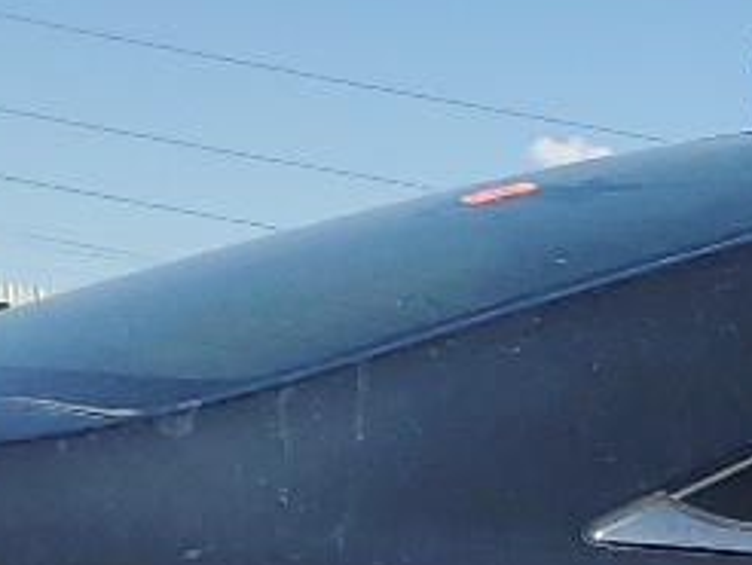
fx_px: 3675
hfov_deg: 11.0
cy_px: 1197
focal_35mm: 169
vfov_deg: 8.3
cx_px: 1278
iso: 50
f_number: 1.5
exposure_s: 1/5000
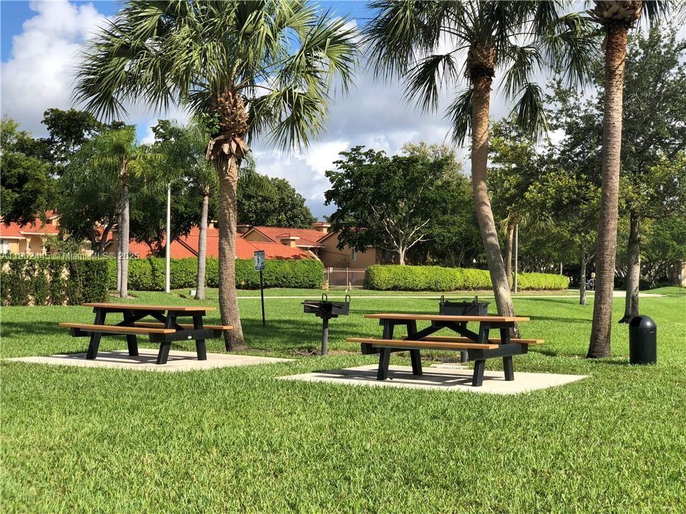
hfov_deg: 36.8
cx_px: 343
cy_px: 257
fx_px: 1031
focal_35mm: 52
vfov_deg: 28.0
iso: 16
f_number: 2.4
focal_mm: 6
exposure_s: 1/1021
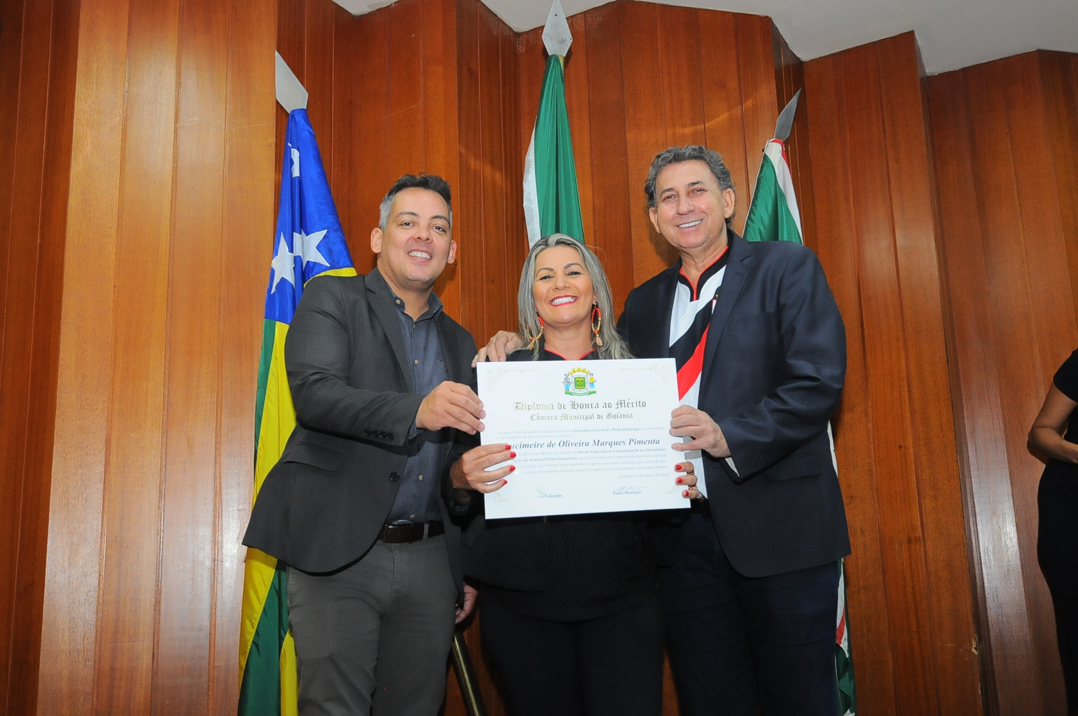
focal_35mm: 36
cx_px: 539
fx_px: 1077
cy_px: 358
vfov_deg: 36.8
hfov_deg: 53.2
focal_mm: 24
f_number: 5.6
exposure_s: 1/60
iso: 1250
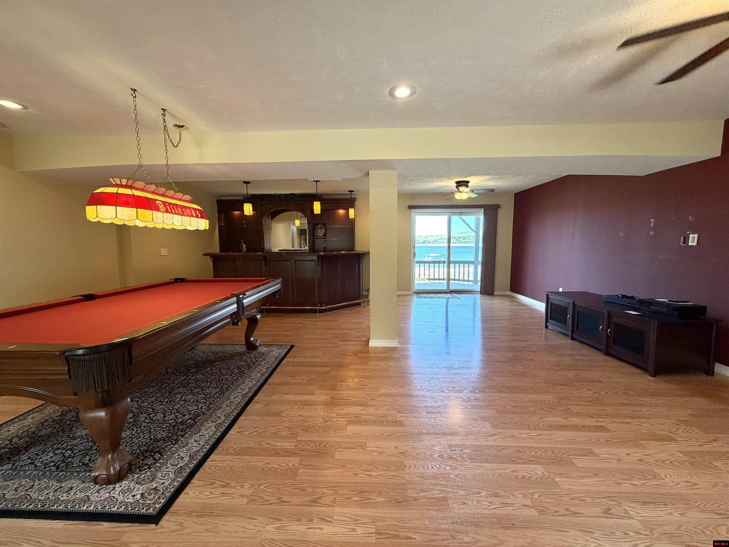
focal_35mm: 14
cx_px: 364
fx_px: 295
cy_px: 274
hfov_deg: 102.1
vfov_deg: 85.7
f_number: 2.2
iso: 160
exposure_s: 1/120
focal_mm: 2.22
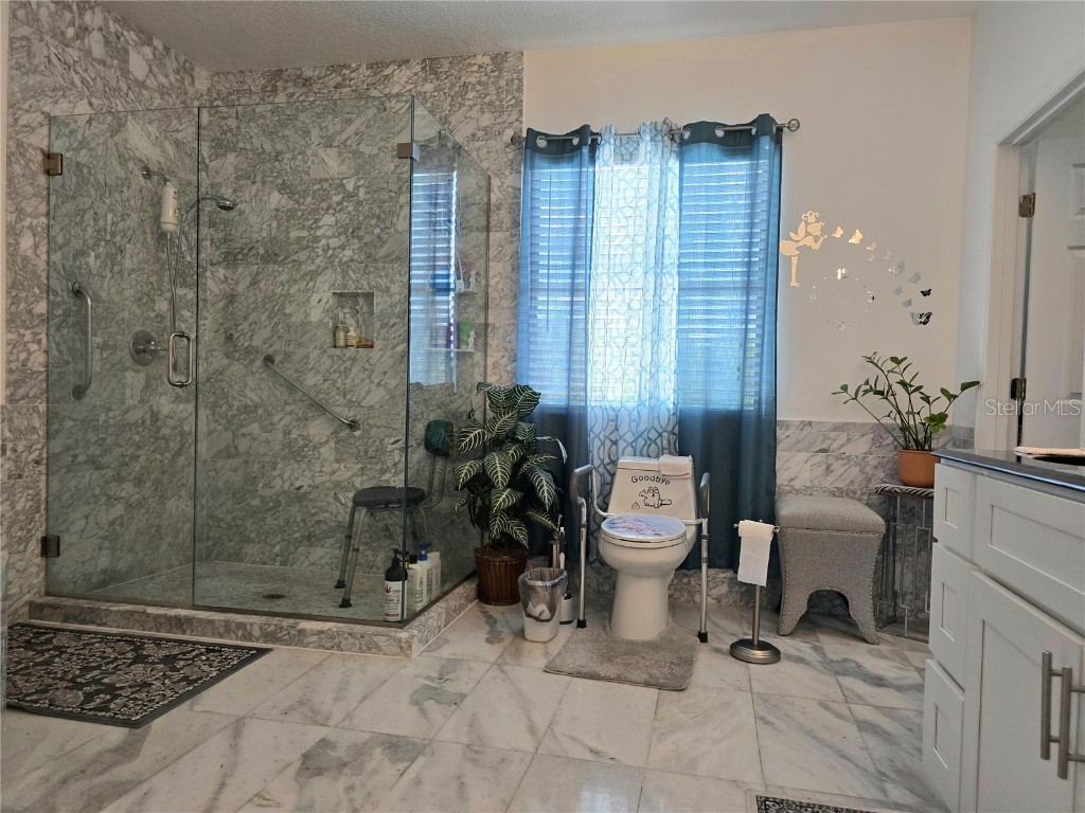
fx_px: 721
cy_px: 406
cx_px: 542
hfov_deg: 73.9
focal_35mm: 23
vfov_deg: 58.9
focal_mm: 6.3
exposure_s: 1/120
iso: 160
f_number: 1.7
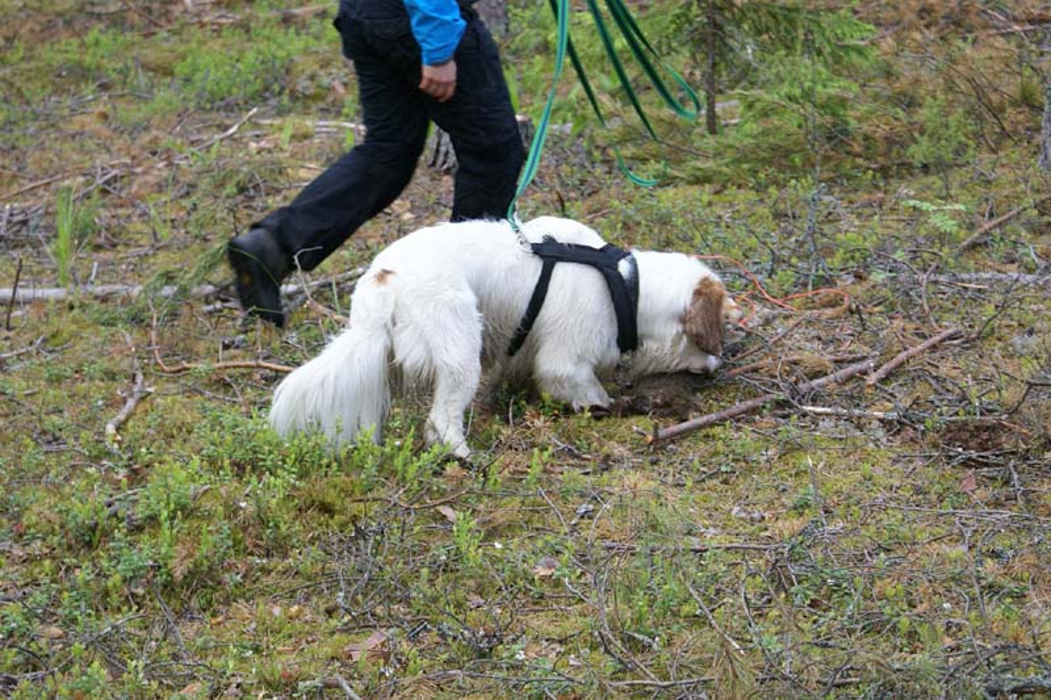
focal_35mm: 105
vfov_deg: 13.0
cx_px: 526
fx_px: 3065
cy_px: 350
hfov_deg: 19.5
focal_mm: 70
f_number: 5.6
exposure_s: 1/125
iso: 250
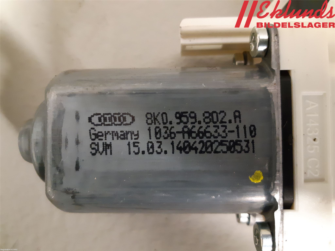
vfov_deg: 53.1
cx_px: 168
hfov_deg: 67.3
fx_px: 252
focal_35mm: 26
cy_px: 126
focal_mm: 3.93
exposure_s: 1/25
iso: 500
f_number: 1.7
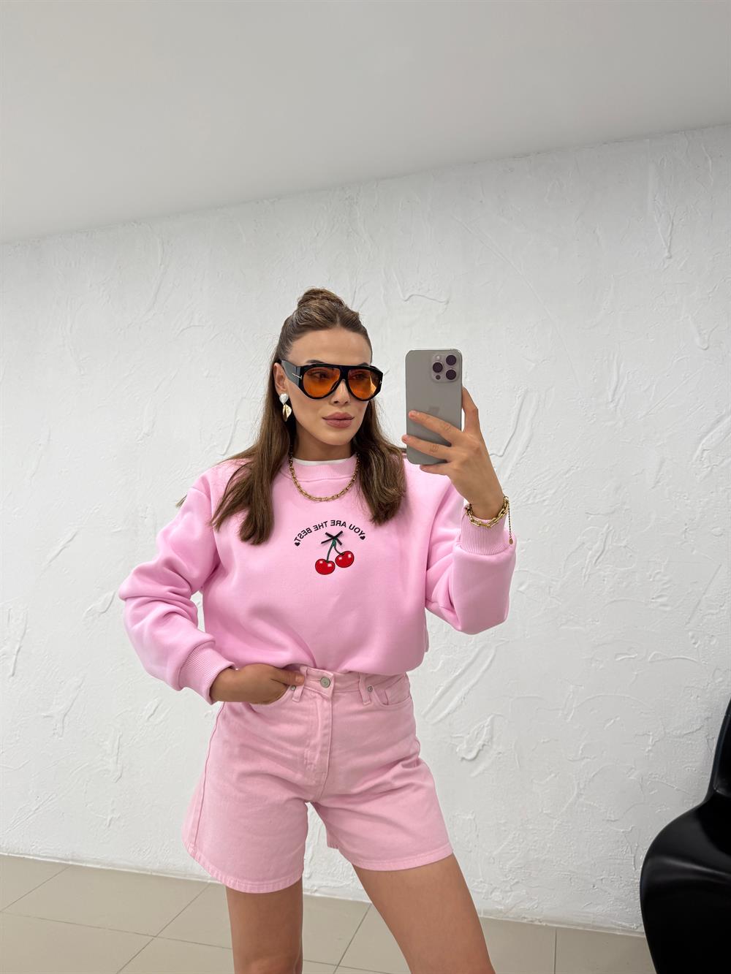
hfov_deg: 56.8
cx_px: 366
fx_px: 676
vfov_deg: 71.6
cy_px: 487
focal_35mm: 24
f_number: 1.78
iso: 64
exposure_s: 1/121
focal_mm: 6.76
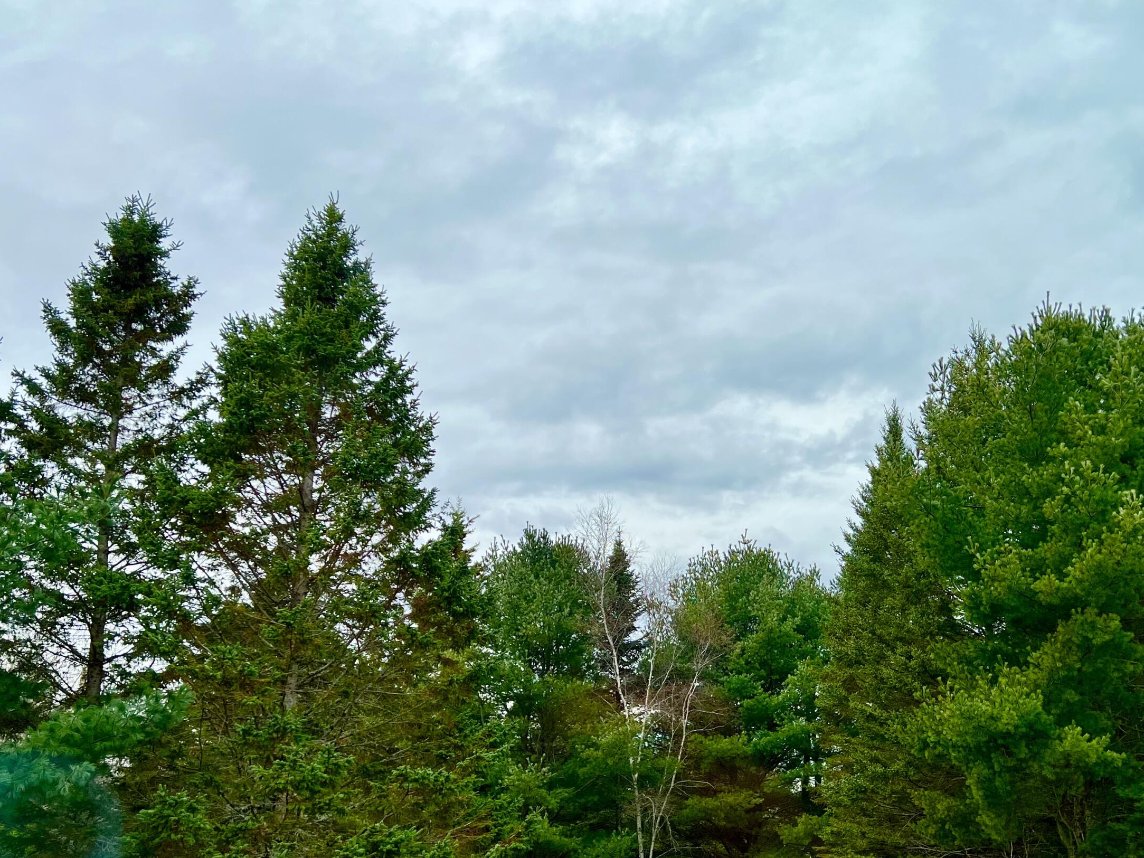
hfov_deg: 51.0
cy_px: 524
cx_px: 697
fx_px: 1190
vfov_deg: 39.4
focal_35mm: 36
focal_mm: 5.7
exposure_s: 1/1698
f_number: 1.5
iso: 50
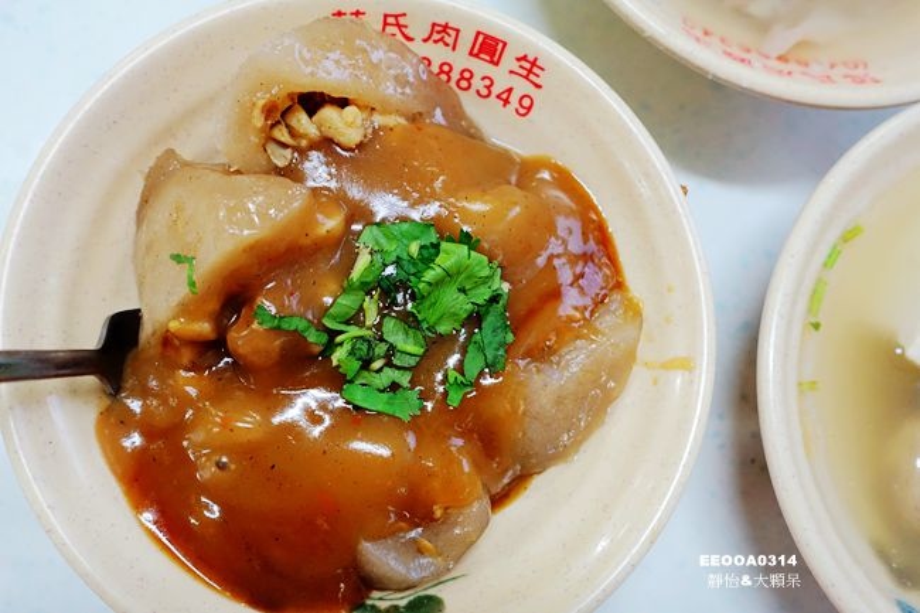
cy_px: 306
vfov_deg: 31.9
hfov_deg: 46.4
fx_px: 1073
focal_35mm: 42
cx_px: 460
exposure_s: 1/50
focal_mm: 15.52
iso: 800
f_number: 2.8
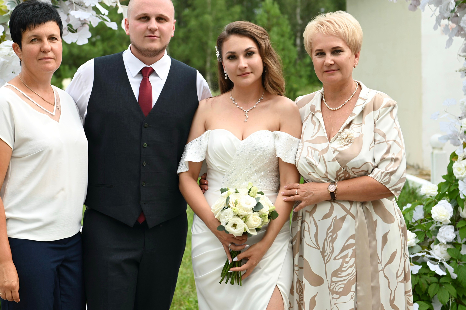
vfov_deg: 17.7
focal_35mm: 77
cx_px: 206
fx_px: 996
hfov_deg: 26.3
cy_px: 141
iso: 200
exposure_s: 1/500
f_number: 4
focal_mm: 60
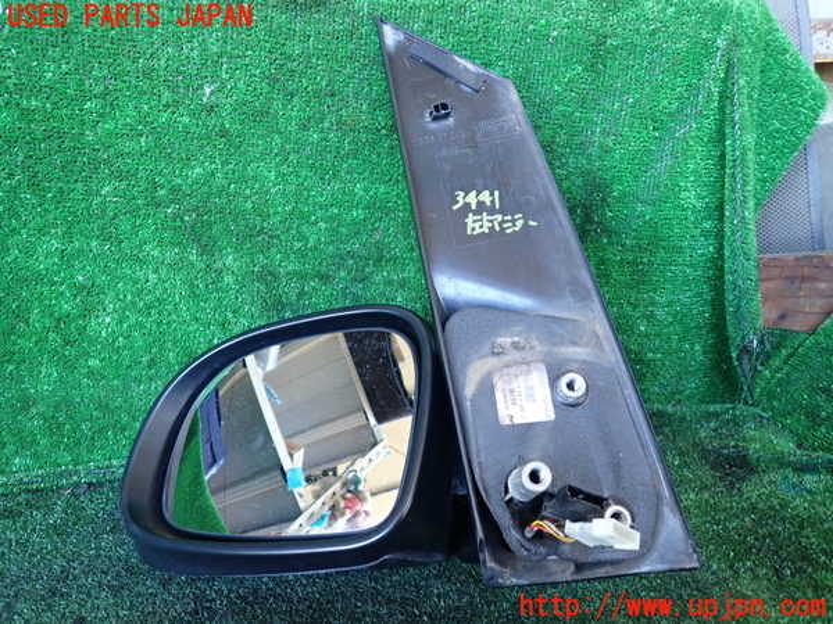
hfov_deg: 69.4
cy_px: 312
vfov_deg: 54.9
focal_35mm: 25
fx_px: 602
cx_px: 416
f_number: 2
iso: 200
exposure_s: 1/30
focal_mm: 4.5
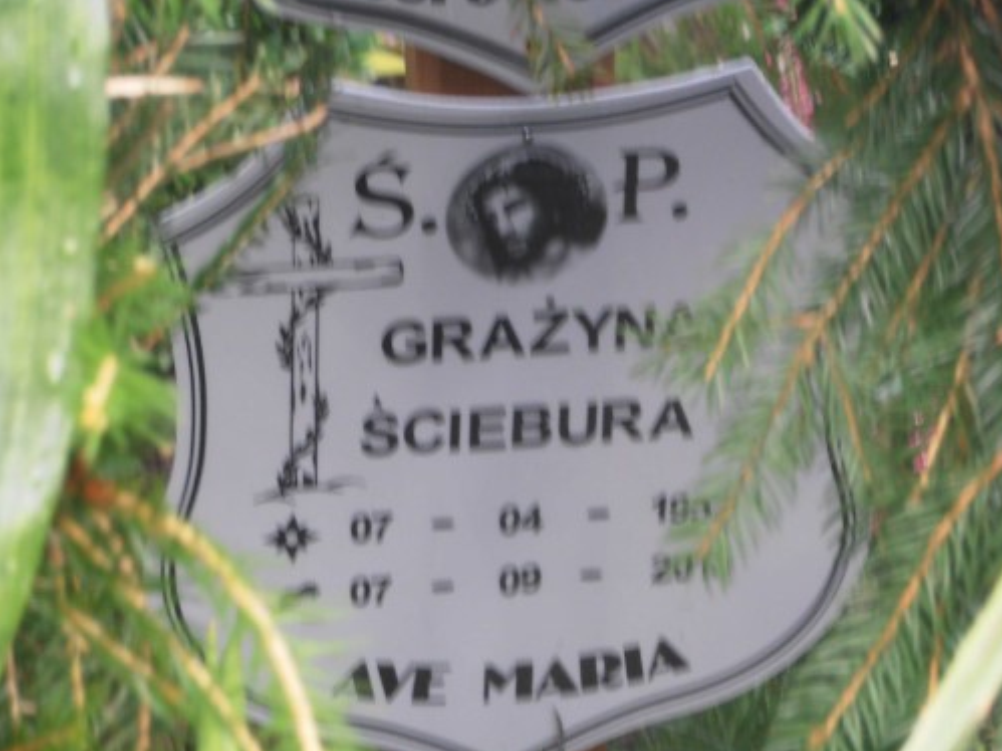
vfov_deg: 7.0
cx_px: 606
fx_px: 6164
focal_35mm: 213
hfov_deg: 9.3
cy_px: 384
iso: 125
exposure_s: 1/10
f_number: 5.9
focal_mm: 29.44
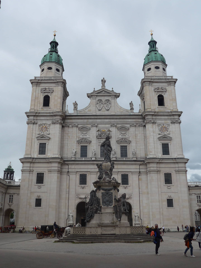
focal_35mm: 34
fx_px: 263
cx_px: 100
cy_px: 134
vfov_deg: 54.0
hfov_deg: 41.8
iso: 80
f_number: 2.8
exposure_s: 1/640
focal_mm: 7
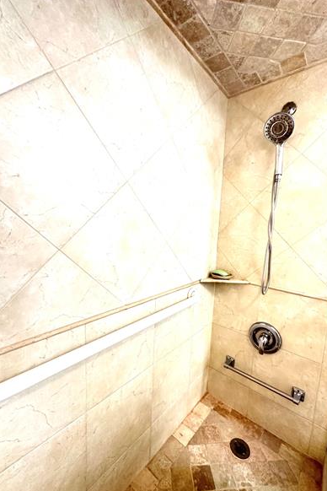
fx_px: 204
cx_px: 174
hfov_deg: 77.2
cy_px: 251
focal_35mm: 15
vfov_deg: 100.4
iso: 400
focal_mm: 2.22
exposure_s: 1/60
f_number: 2.2
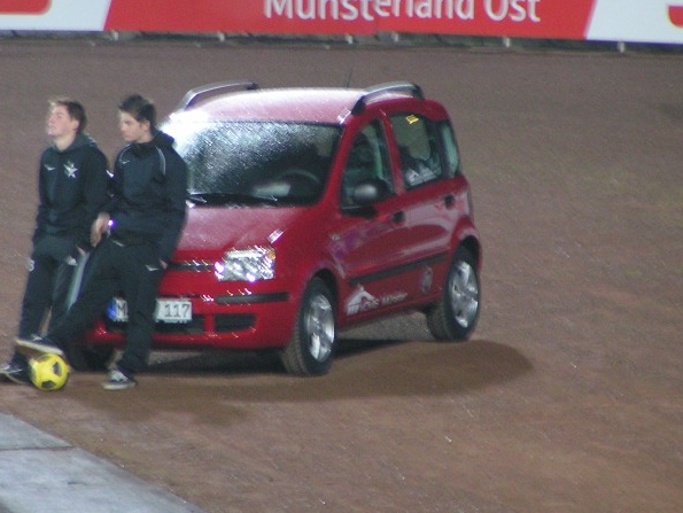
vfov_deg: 3.4
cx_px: 287
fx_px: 8647
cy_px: 196
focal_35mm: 438
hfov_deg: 4.5
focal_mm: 49.8
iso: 200
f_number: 3.5
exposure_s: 1/20
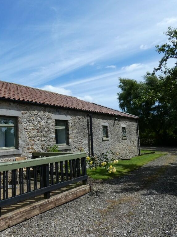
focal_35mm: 27
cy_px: 119
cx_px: 24
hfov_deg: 47.1
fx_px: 184
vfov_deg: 65.3
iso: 80
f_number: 4
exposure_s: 1/1000
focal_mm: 3.6
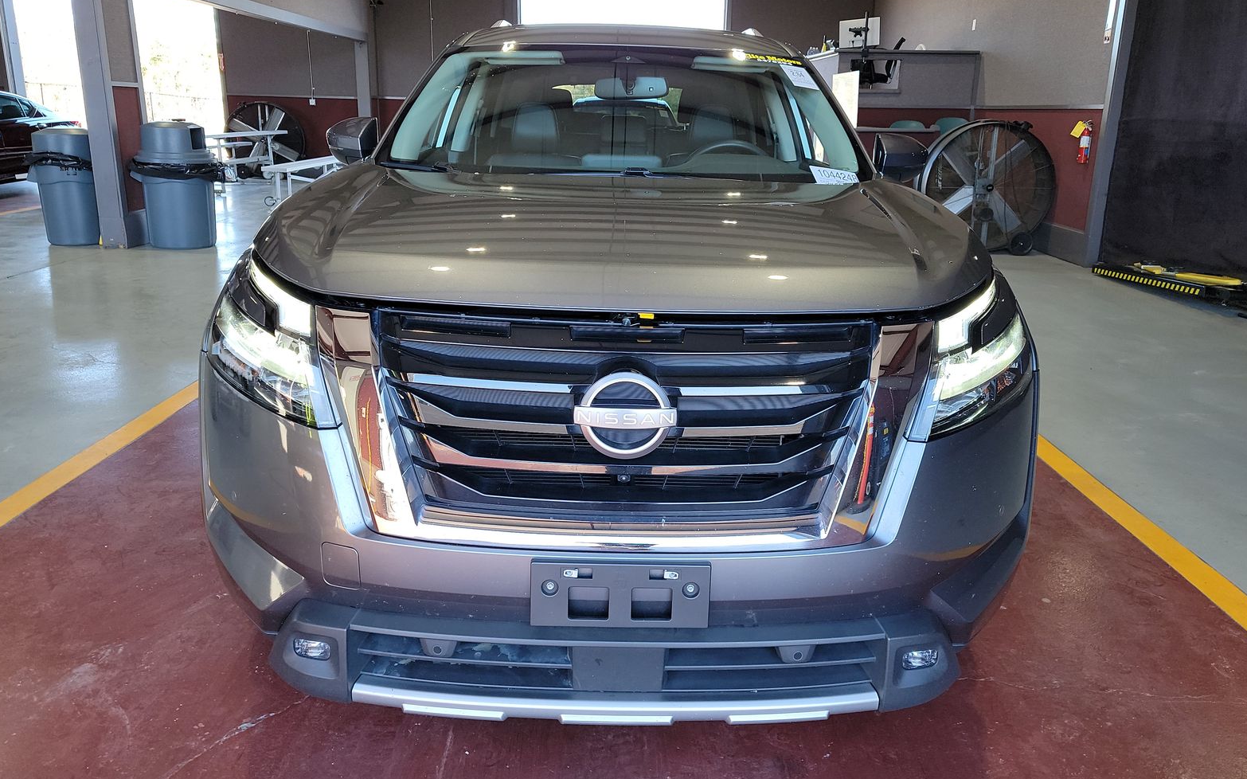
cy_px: 331
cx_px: 631
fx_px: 883
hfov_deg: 70.4
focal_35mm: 26
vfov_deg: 47.4
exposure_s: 1/59
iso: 115
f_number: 1.8
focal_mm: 6.7
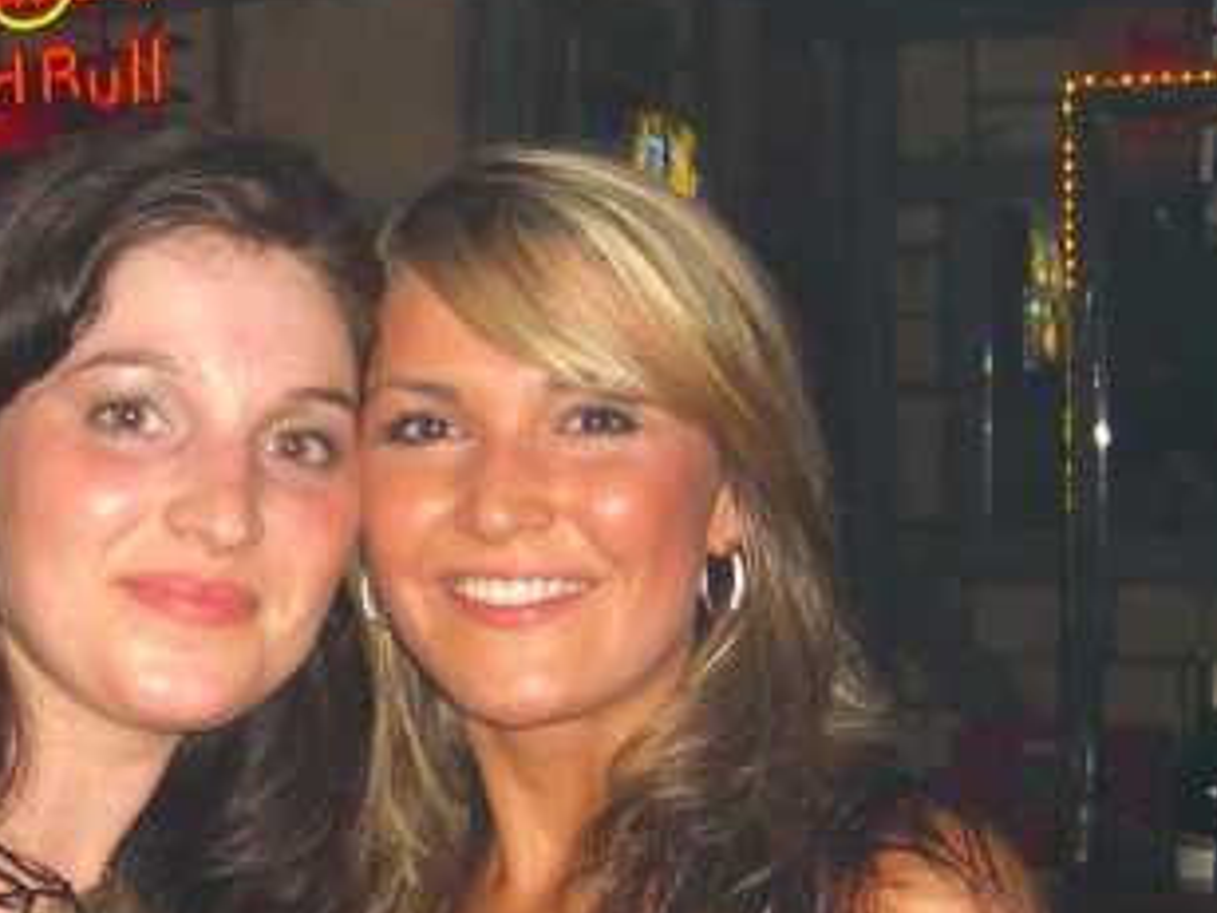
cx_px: 312
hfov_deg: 26.0
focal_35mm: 74
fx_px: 2602
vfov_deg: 19.7
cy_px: 707
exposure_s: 1/60
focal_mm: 7.9
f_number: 2.8
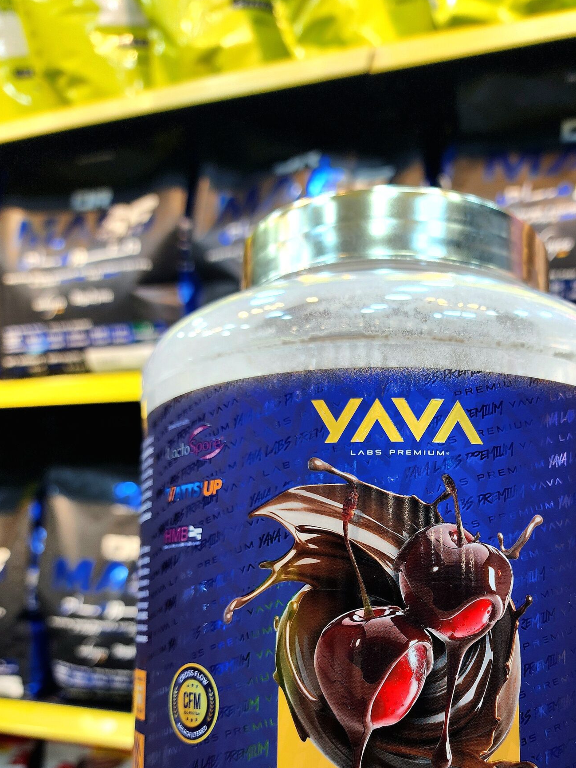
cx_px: 416
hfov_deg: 40.8
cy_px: 526
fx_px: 754
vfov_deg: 52.7
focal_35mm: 34
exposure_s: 1/101
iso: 50
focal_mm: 6.4
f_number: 1.8
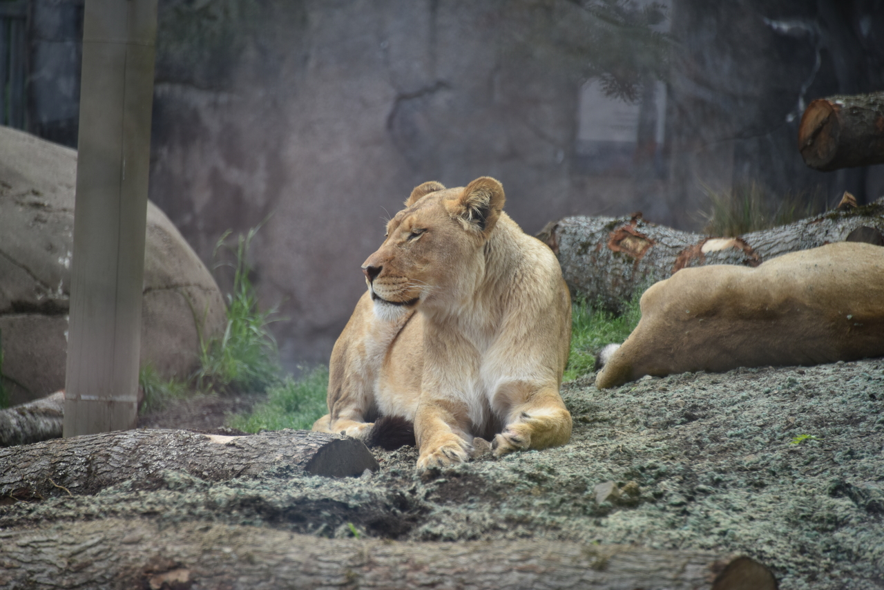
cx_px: 442
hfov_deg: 6.9
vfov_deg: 4.6
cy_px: 295
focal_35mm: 300
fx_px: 7368
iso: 500
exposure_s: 1/640
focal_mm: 300
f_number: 5.6
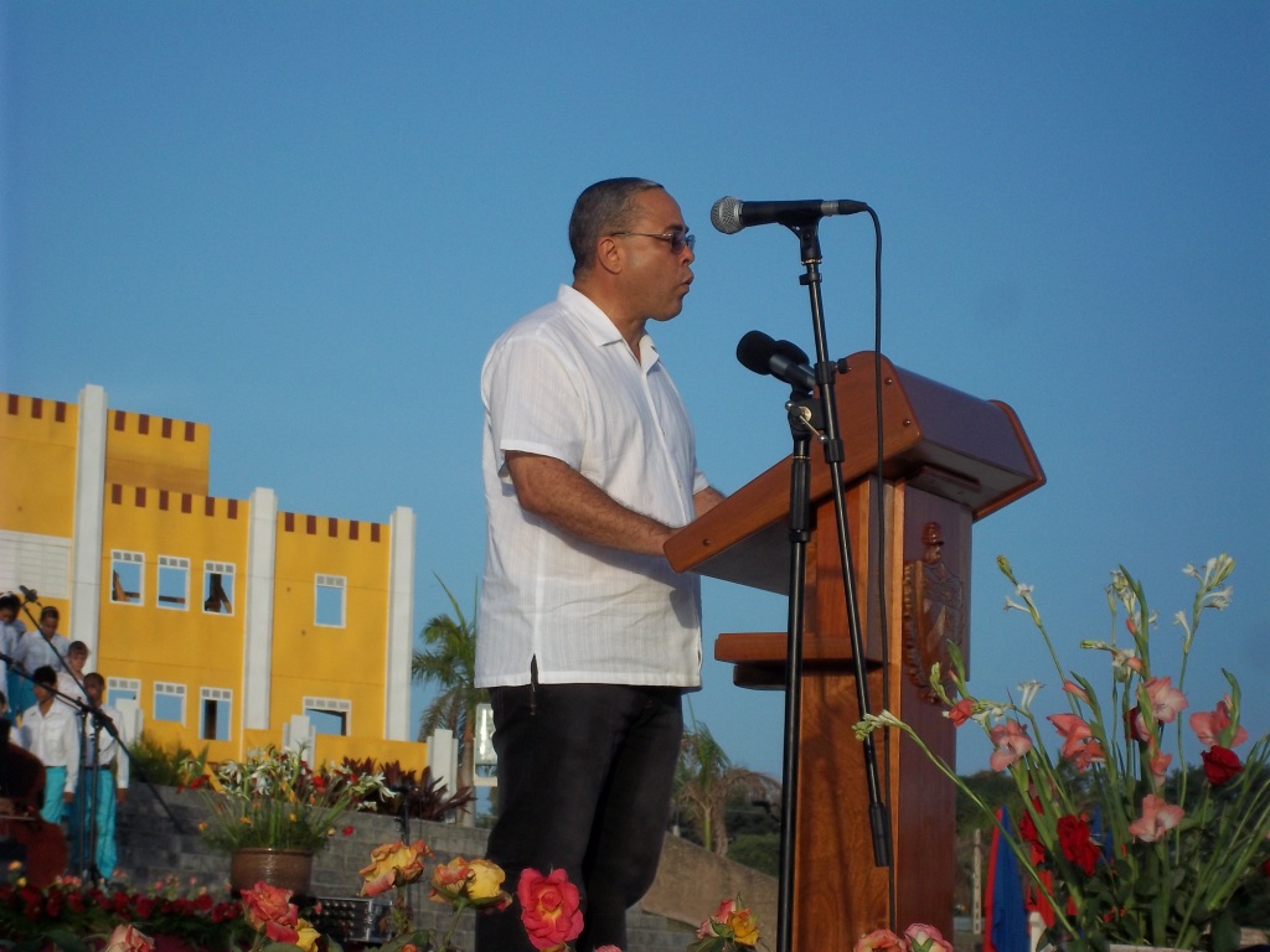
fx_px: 3962
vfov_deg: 13.7
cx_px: 635
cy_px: 476
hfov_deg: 18.2
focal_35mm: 108
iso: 80
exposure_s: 1/500
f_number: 5.6
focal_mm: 19.5
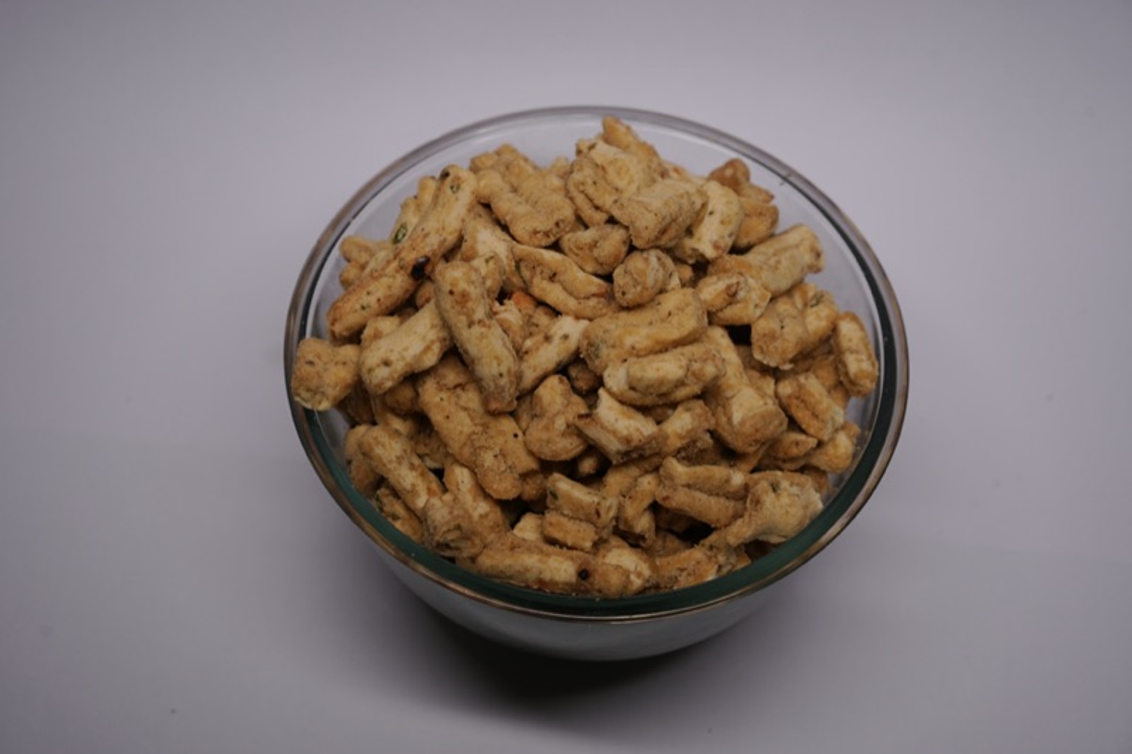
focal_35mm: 55
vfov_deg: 24.6
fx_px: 1729
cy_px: 377
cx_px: 566
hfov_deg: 36.3
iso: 320
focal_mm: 55
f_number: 6.3
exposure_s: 1/200
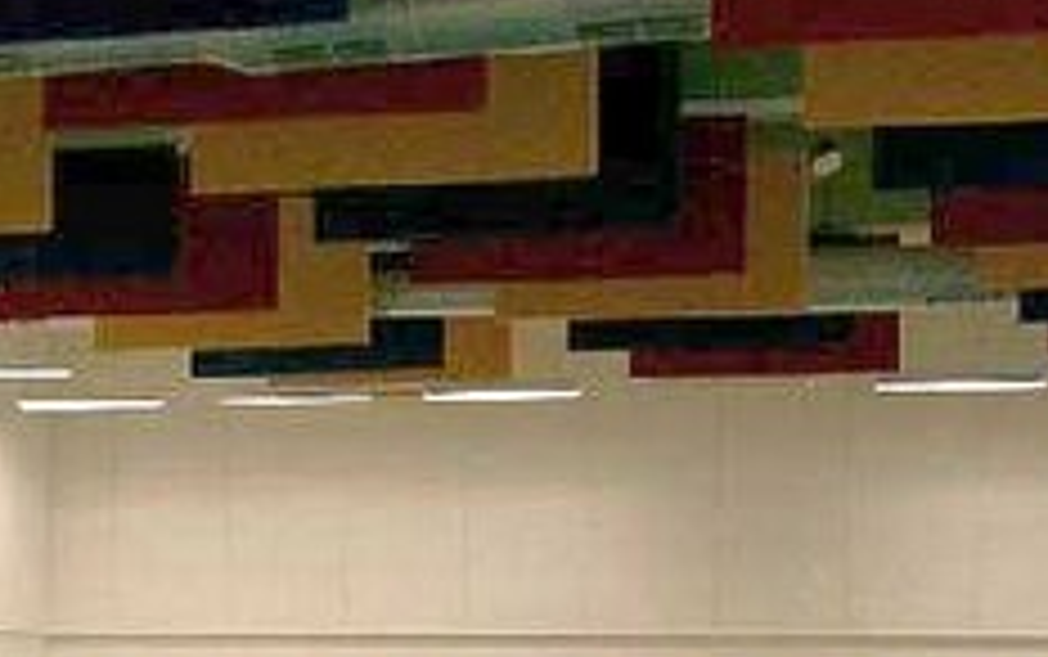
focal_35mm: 101
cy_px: 873
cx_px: 225
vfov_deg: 12.5
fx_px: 2887
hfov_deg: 20.4
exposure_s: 1/160
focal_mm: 7.6
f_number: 2.6
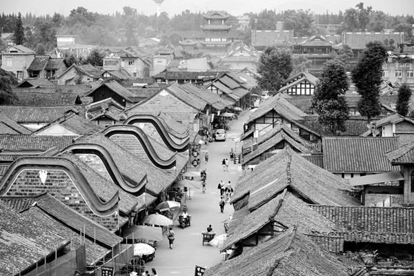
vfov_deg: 12.2
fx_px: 1294
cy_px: 138
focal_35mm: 112
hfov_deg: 18.2
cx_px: 207
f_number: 6.3
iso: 200
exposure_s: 1/100
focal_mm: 75
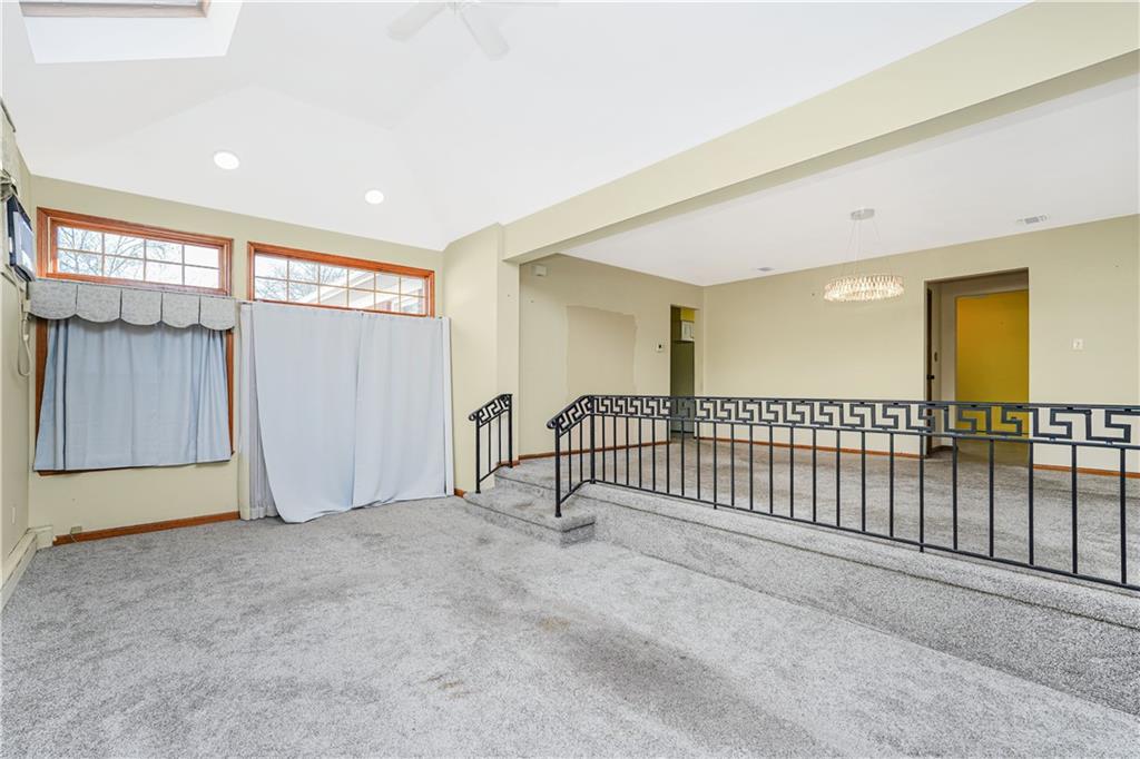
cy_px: 380
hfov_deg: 96.8
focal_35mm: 16
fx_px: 506
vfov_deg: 73.7
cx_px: 570
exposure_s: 1/40
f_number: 4.5
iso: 50
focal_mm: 16
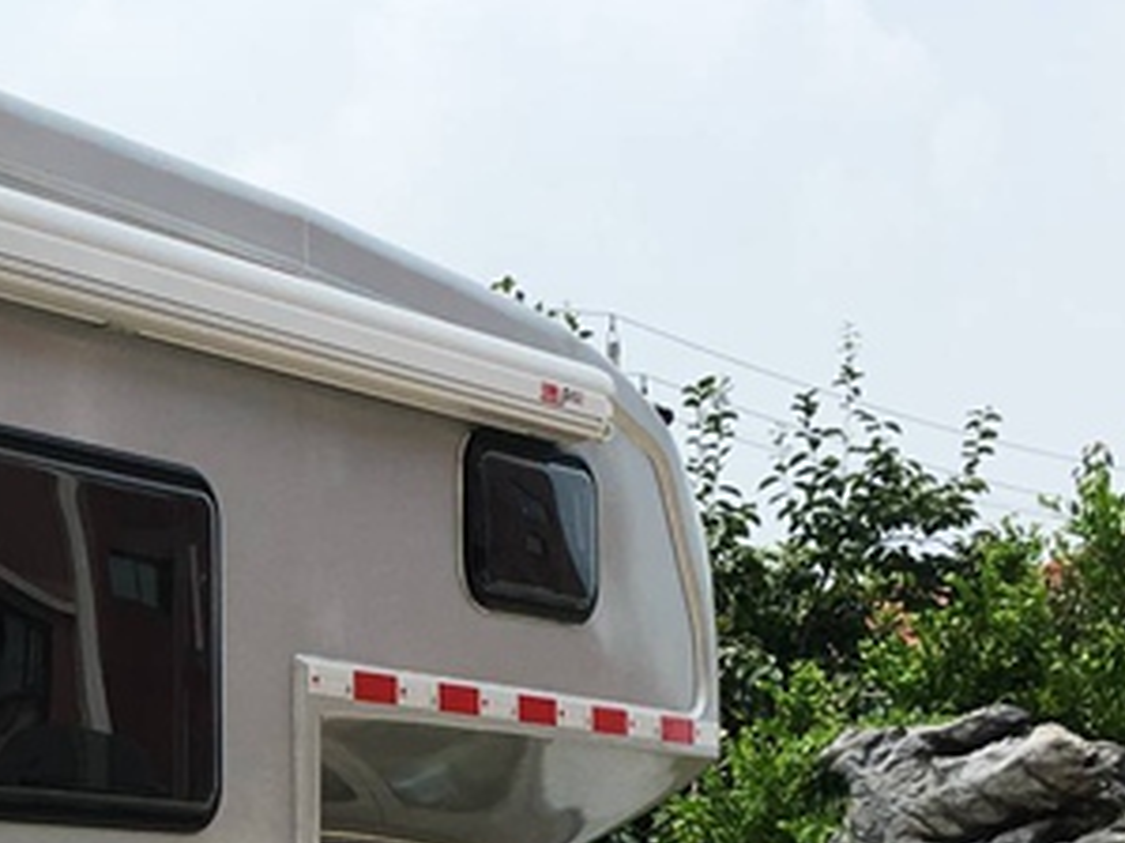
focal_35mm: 95
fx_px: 3086
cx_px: -399
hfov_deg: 18.9
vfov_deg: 15.1
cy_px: 988
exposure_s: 1/1183
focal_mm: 4.15
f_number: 2.2
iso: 25
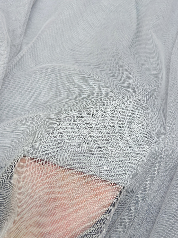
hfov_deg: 30.3
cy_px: 119
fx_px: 329
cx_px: 89
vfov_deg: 39.7
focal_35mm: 48
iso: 100
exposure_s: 1/100
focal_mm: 6.86
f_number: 1.78
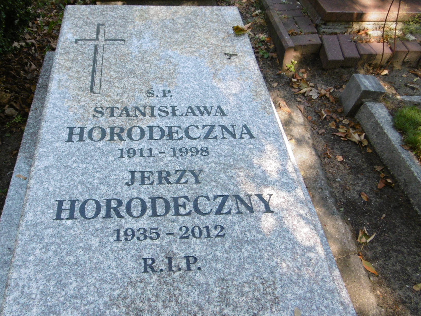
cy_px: 158
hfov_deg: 59.6
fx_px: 365
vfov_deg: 46.8
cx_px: 173
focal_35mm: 30
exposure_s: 1/100
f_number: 3.1
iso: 100
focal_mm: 4.3
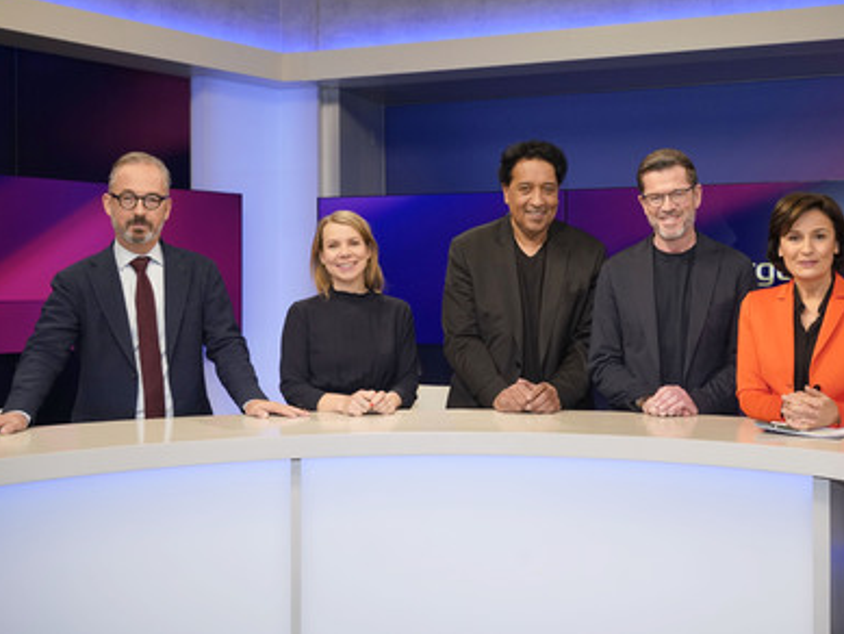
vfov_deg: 36.8
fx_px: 951
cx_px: 442
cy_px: 315
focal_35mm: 39
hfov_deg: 47.8
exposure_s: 1/125
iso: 2000
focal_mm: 35
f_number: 5.6
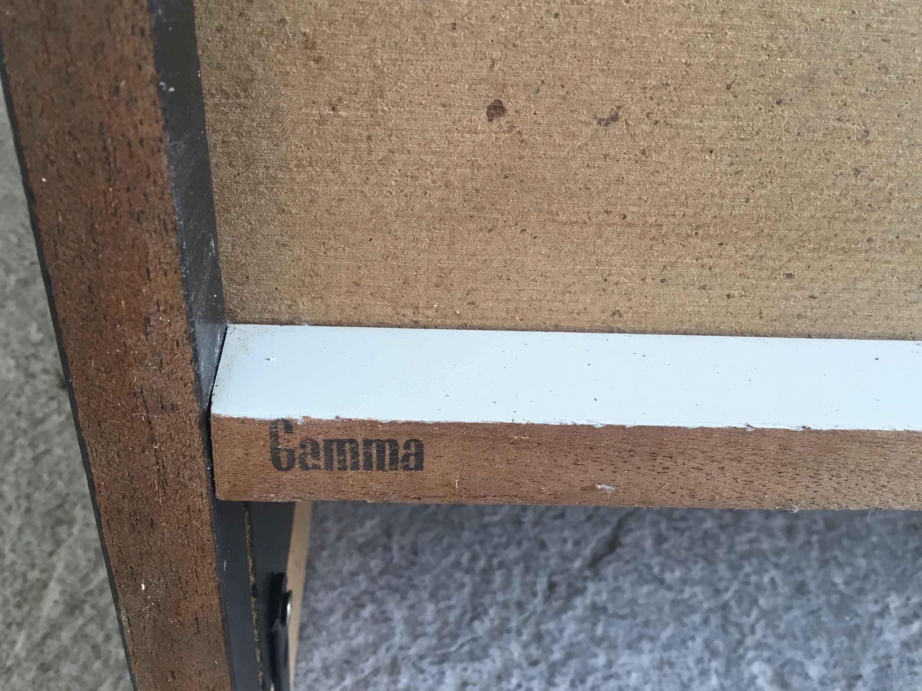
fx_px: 932
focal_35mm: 35
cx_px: 434
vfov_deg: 40.7
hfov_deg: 52.6
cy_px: 311
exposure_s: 1/33
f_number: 2.4
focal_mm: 3.3
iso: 25
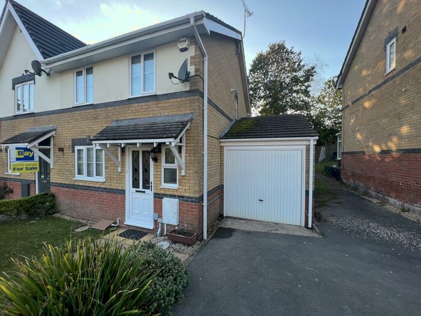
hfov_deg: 106.2
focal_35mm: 13
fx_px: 158
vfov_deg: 89.9
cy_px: 158
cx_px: 210
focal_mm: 1.57
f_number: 1.8
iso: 32
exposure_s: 1/206
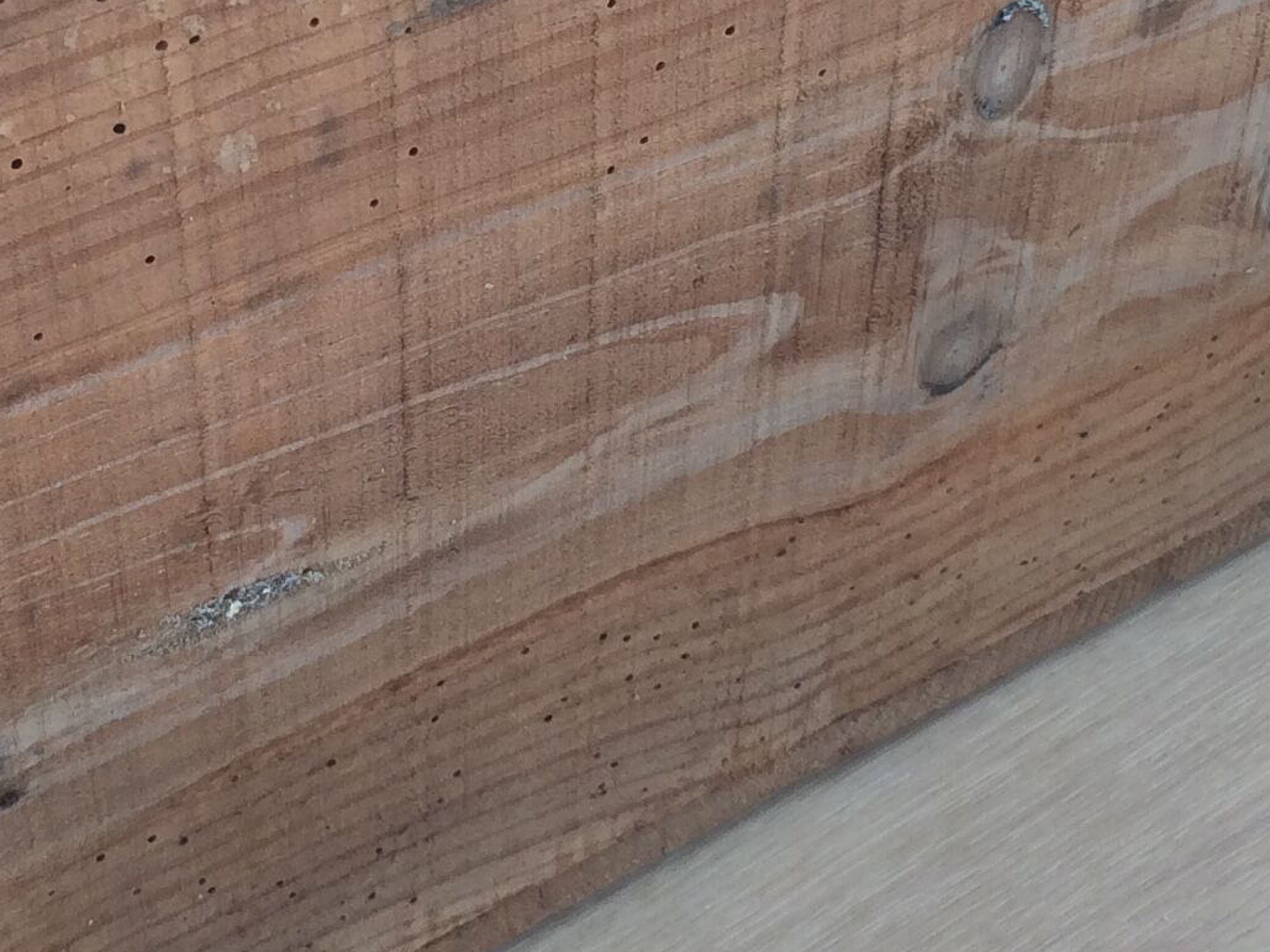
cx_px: 405
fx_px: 3376
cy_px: 263
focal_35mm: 92
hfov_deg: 21.2
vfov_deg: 16.0
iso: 32
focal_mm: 4.15
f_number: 2.2
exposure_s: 1/132
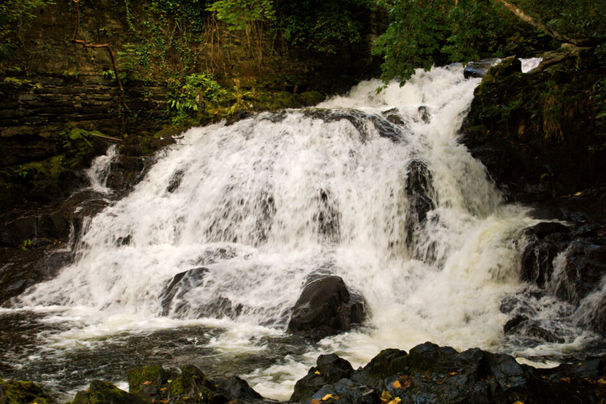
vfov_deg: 29.9
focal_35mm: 45
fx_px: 758
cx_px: 303
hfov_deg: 43.6
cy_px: 202
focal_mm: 30
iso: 500
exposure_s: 1/60
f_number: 10
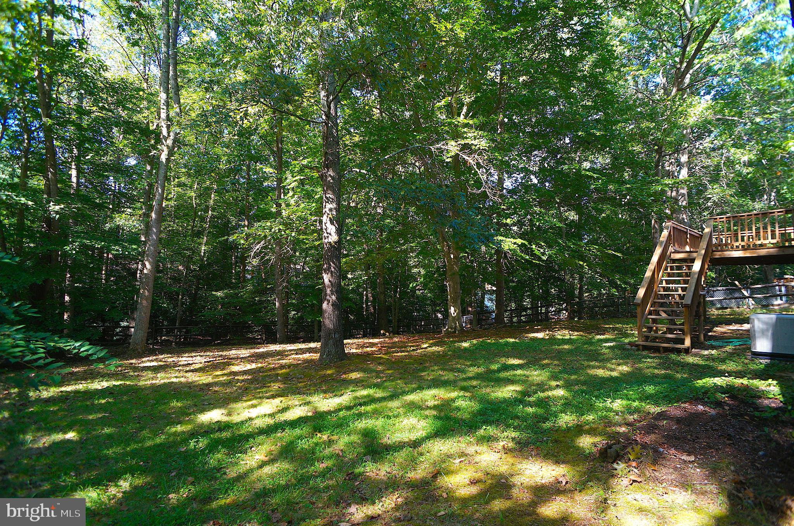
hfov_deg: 73.8
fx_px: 528
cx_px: 397
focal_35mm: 24
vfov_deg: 53.0
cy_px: 263
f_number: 4.5
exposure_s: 1/80
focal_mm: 16
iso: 100
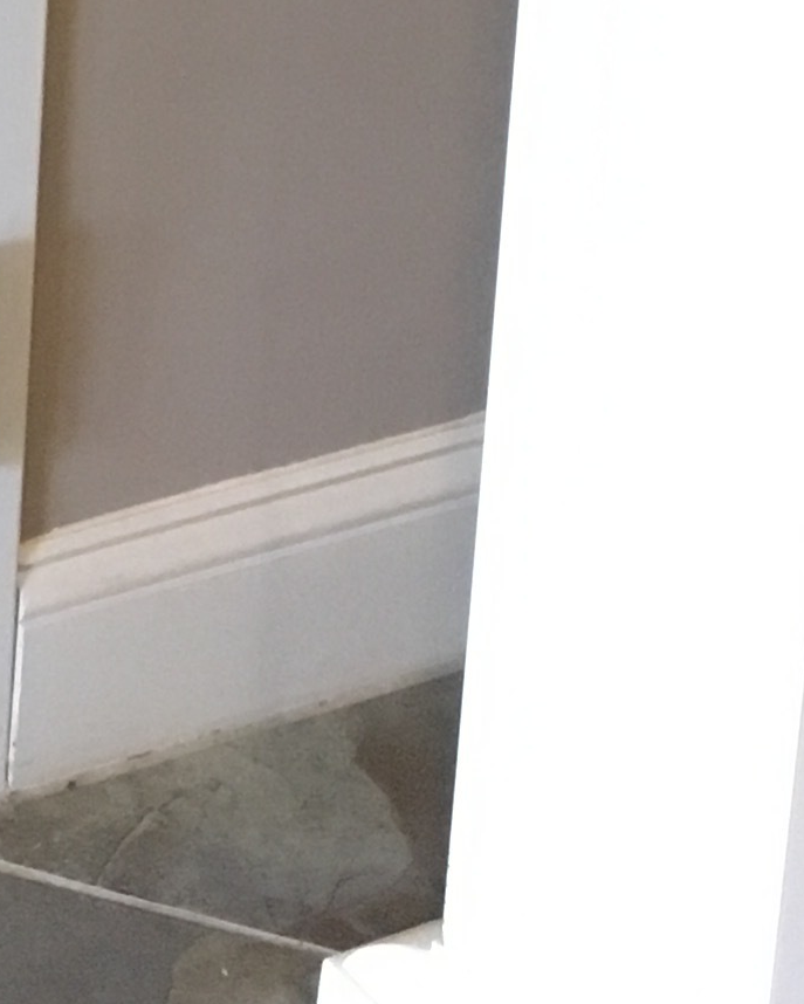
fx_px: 3954
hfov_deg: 10.5
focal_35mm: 133
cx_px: -867
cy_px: -1278
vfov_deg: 12.1
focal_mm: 4.15
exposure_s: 1/20
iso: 200
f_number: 2.2
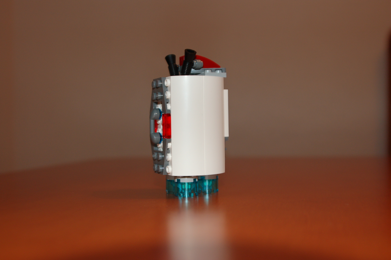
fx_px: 456
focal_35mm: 42
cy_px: 130
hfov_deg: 46.4
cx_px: 196
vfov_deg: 31.8
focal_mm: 28
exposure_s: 1/60
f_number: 3.5
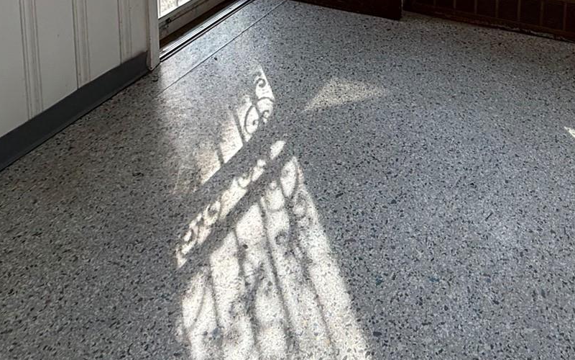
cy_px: -167
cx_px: 410
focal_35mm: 38
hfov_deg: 50.0
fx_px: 595
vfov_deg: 25.8
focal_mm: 2.22
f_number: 2.2
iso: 64
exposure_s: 1/261
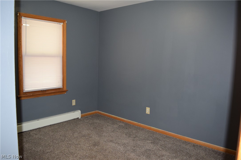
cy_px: 80
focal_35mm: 27
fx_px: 181
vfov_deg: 47.9
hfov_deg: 67.4
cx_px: 120
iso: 800
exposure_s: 1/80
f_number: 4
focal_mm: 18
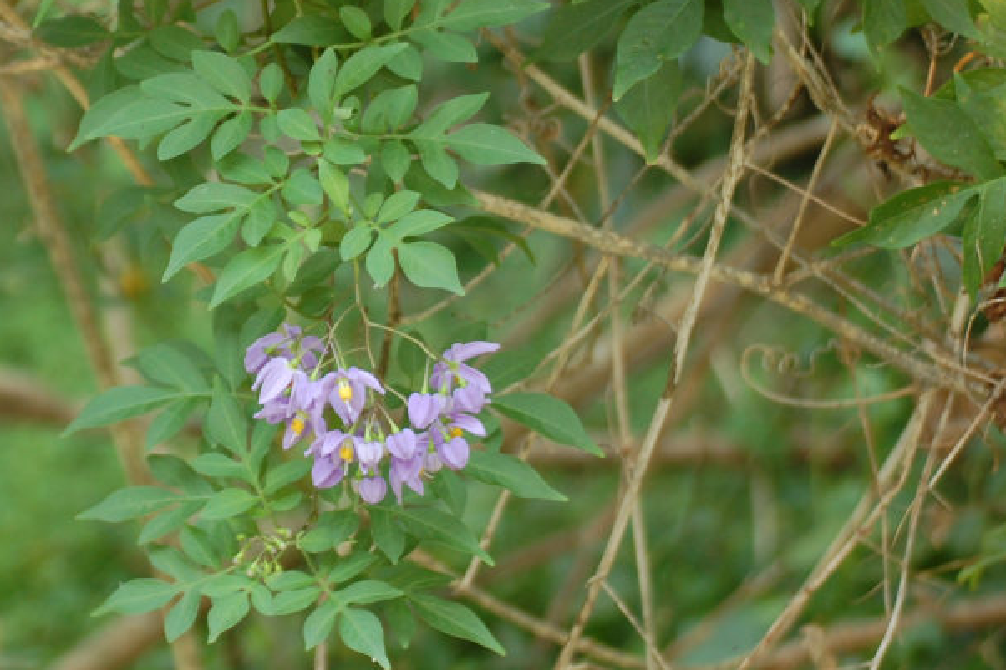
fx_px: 6956
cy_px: 238
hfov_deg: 8.3
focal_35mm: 249
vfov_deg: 5.5
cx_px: 351
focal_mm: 100
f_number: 4.2
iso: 450
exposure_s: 1/125
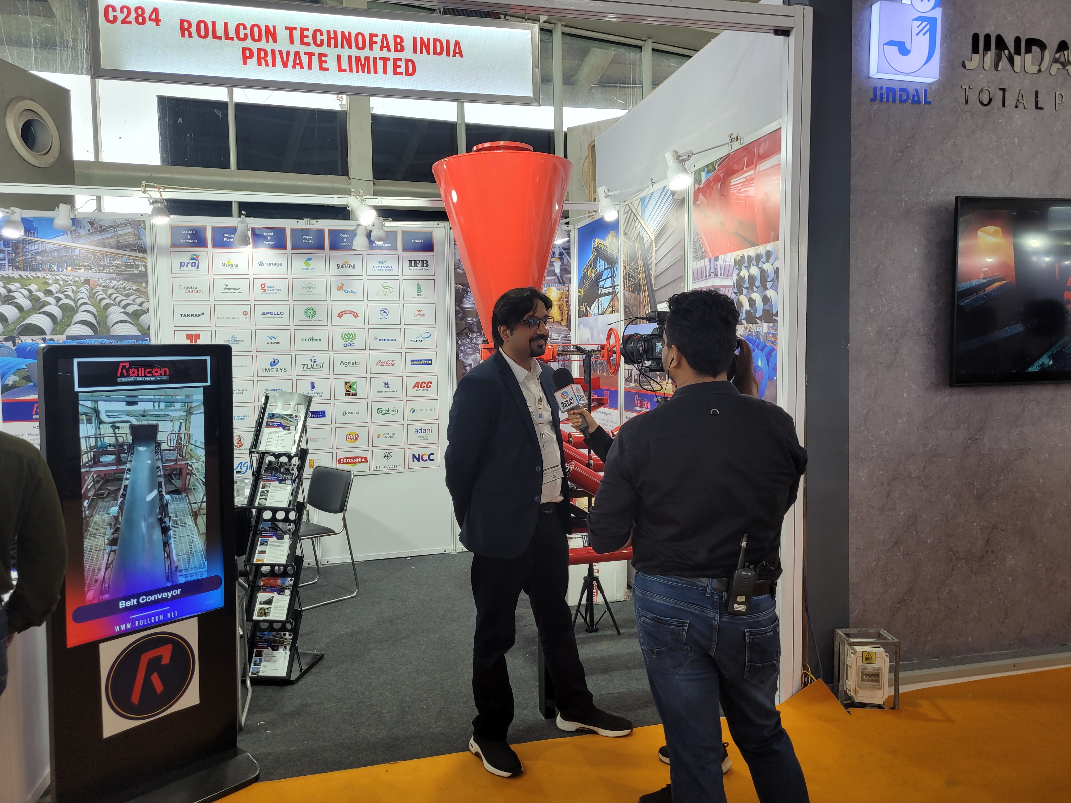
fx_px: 804
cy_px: 402
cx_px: 536
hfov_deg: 67.3
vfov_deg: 53.1
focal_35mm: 26
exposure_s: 1/100
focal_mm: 5.4
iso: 64
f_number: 1.8
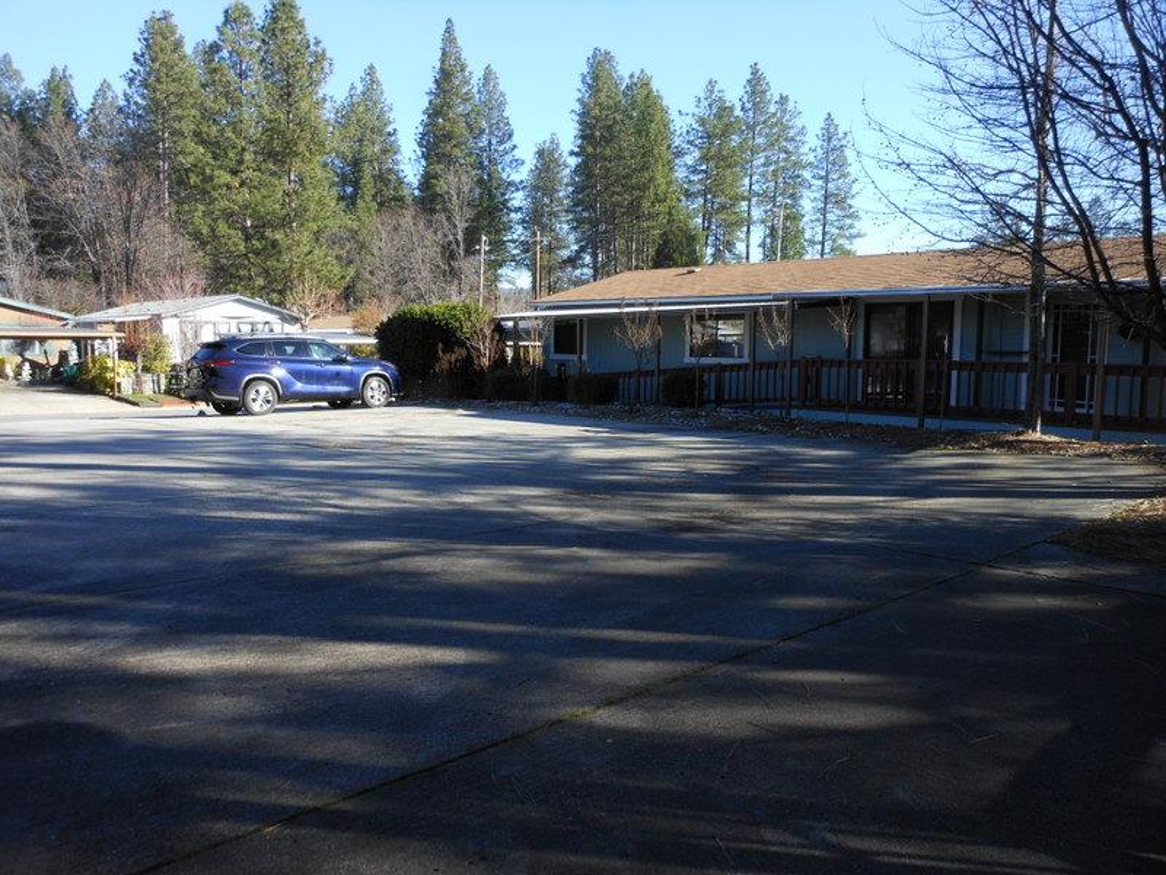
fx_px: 943
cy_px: 438
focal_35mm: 28
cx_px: 583
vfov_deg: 49.7
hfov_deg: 63.4
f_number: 3.7
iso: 80
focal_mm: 5
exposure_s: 1/250
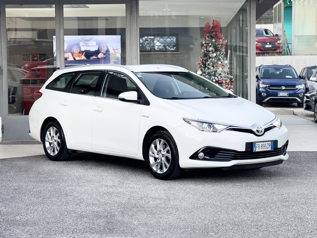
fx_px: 586
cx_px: 158
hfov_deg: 30.3
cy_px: 119
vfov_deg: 22.9
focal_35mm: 64
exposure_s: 1/121
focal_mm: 7.5
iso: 100
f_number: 2.2
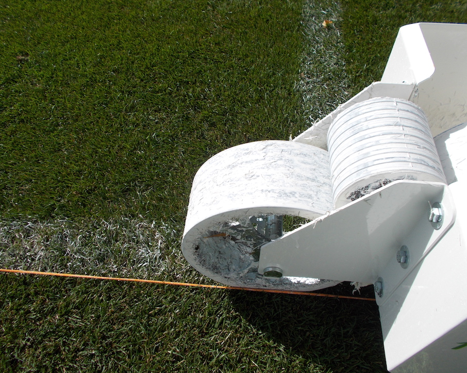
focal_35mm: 28
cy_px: 185
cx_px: 241
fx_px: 387
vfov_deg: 51.5
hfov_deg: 62.2
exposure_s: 1/1600
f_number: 3.2
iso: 80
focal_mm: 4.6
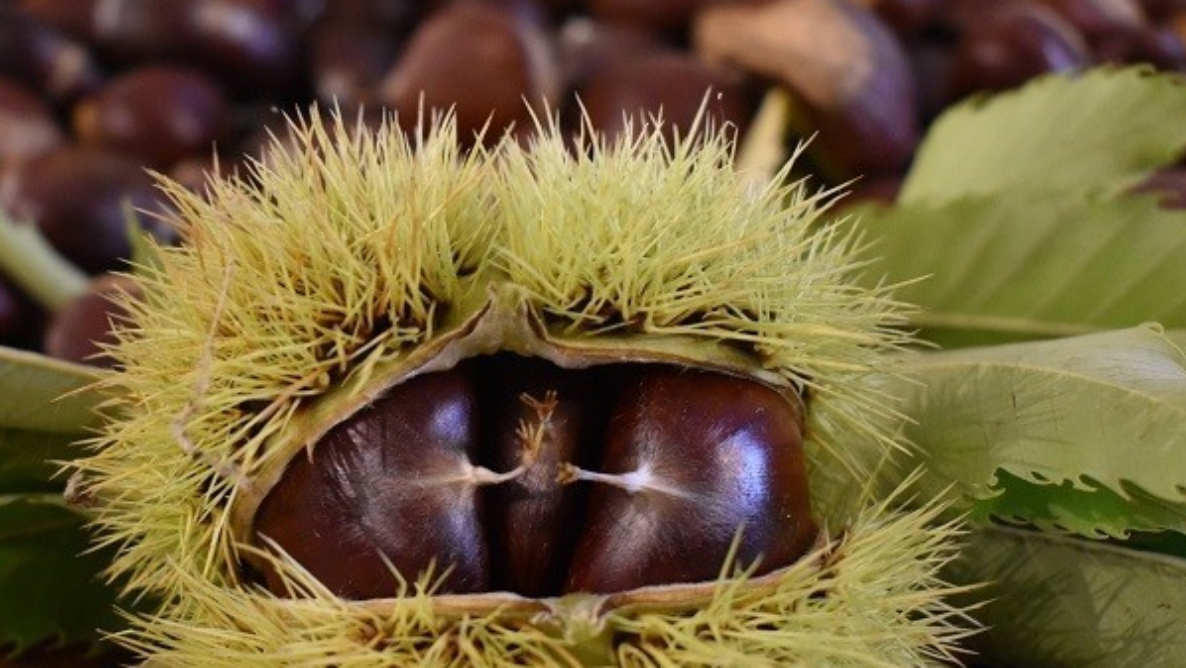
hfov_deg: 33.1
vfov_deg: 19.1
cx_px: 442
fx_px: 1982
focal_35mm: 63
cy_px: 388
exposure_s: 1/100
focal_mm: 30
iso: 3200
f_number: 4.2
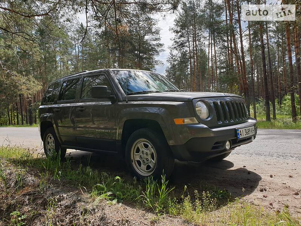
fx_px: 226
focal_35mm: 26
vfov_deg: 53.1
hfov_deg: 67.3
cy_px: 113
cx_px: 150
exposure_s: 1/803
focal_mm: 4.3
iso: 50
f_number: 2.4
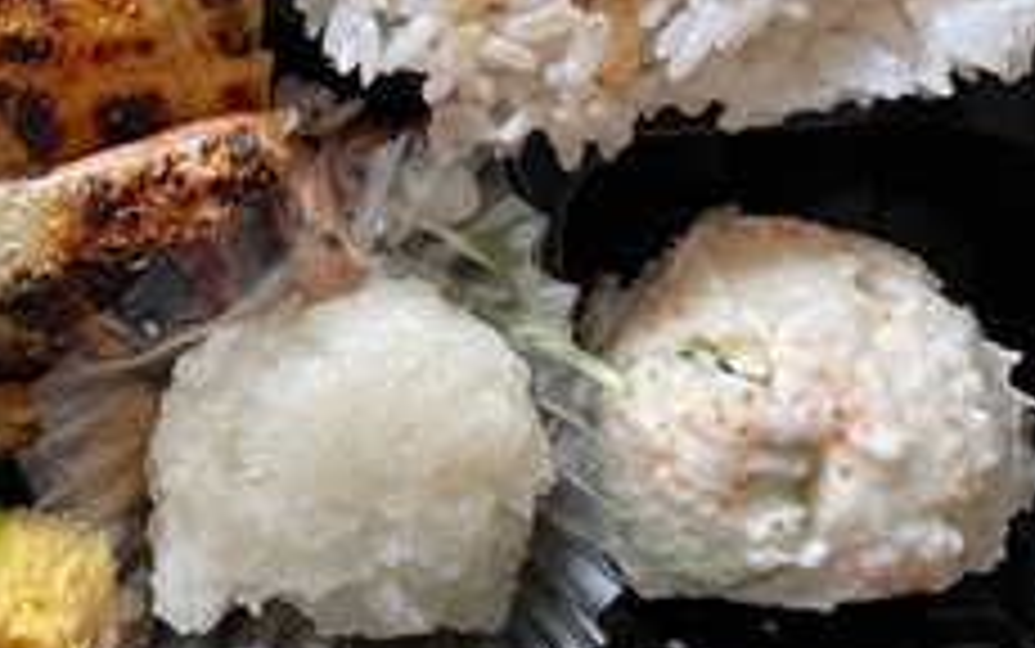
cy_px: 18
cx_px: 207
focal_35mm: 48
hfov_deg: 40.1
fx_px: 1355
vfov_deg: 25.7
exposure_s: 1/60
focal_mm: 4.2
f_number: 1.6
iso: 160
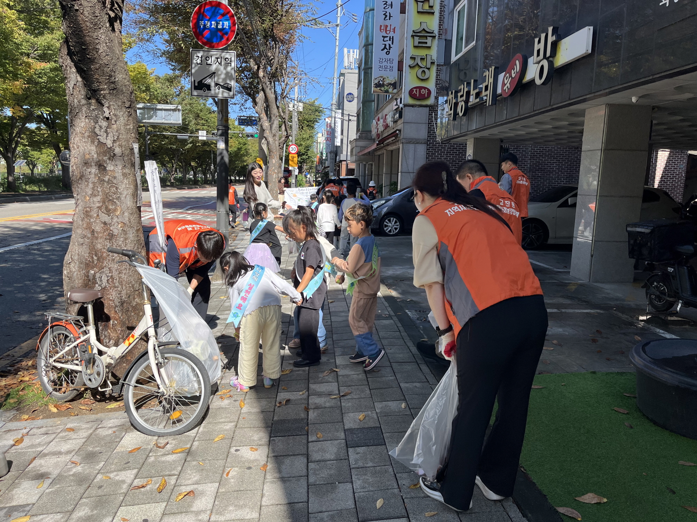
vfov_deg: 53.1
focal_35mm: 26
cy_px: 261
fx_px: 524
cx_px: 348
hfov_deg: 67.3
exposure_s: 1/1672
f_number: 1.6
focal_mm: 5.1
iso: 50
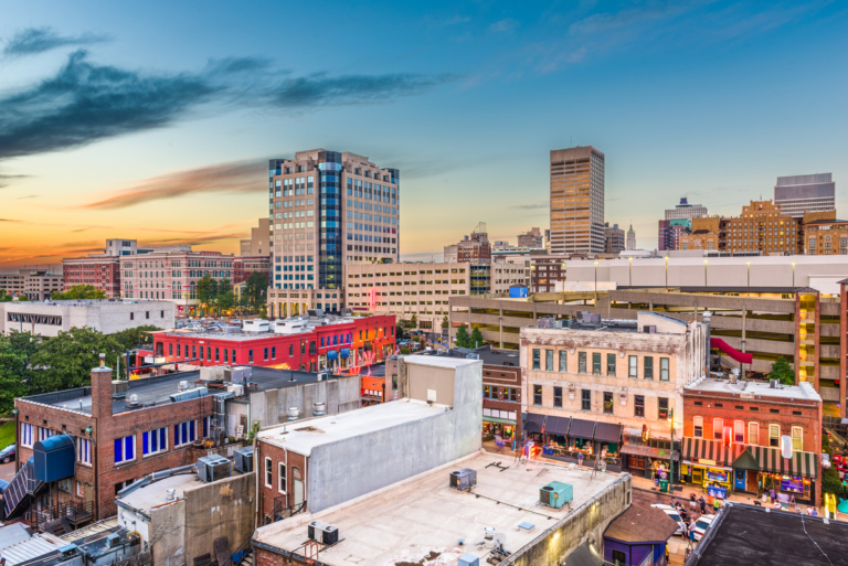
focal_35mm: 24
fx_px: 566
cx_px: 424
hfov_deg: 73.7
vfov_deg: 53.2
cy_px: 283
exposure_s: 2
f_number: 11
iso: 64
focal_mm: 24
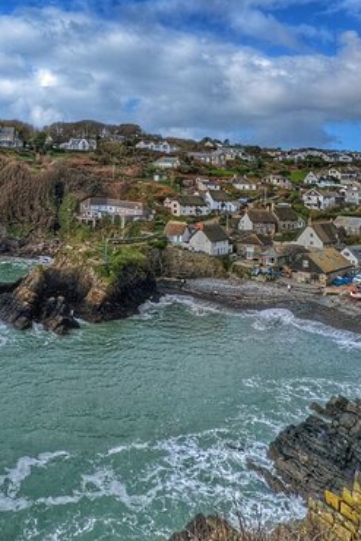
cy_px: 118
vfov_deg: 55.1
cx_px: 102
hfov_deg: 40.3
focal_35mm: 32
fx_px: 481
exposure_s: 1/1408
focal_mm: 2.35
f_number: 2.2
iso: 60
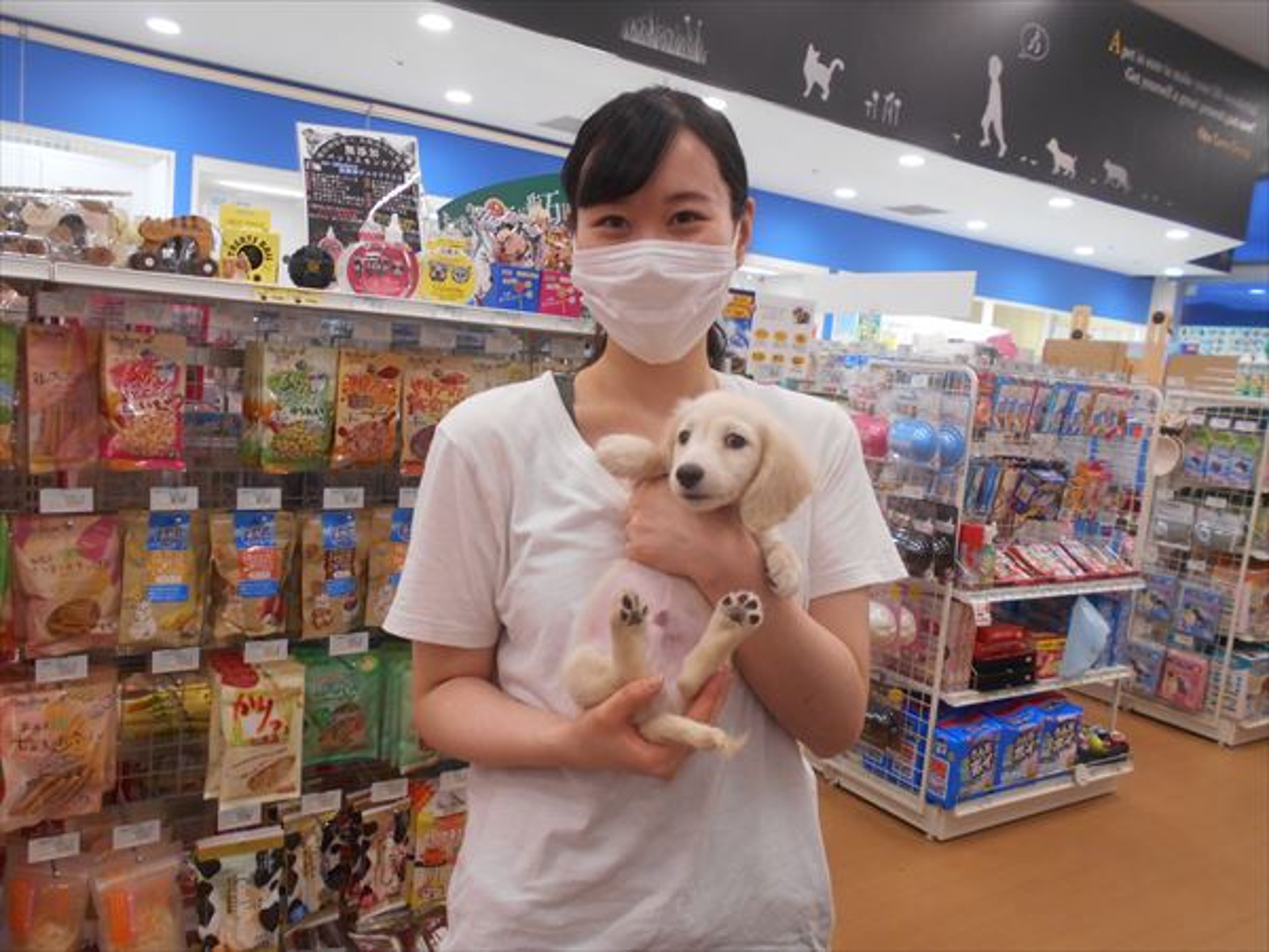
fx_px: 953
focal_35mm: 26
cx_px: 634
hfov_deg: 67.3
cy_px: 476
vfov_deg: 53.1
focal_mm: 4.6
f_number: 3.2
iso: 180
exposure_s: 1/30
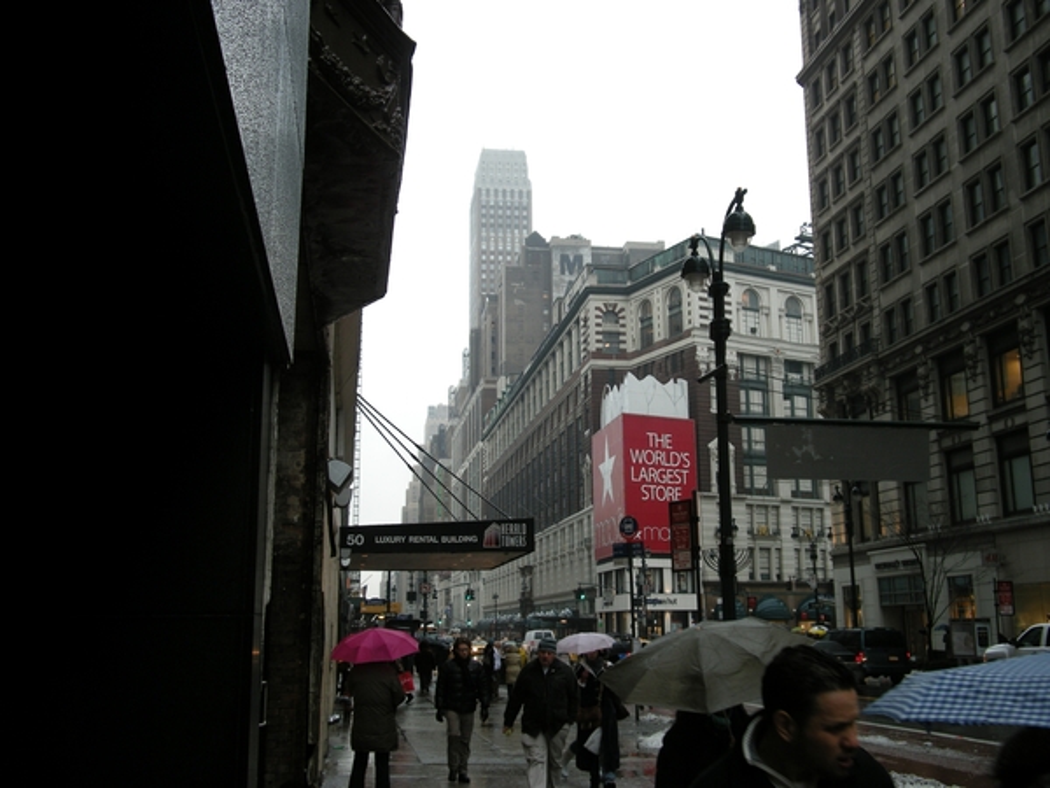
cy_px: 394
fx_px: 1122
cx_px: 525
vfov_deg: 38.7
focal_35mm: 37
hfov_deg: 50.1
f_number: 2.8
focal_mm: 7.9
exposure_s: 1/55.1
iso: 81
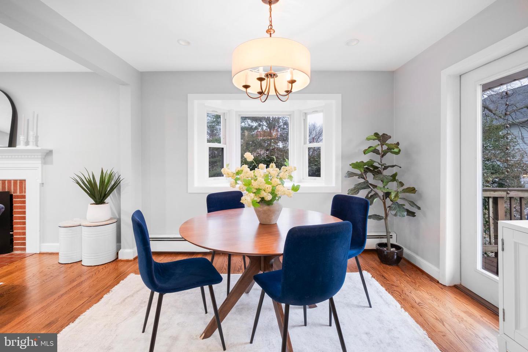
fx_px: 220
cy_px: 176
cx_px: 264
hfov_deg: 100.4
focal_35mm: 15
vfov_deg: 77.3
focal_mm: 10
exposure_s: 1/4
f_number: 8
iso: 320
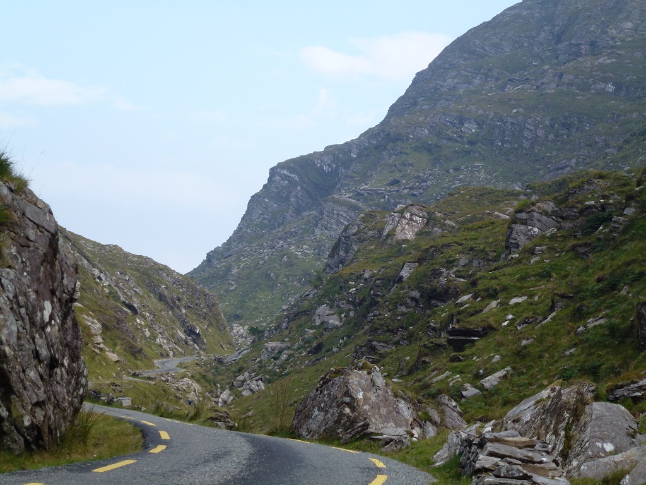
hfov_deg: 18.9
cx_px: 323
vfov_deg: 14.2
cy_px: 242
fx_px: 1941
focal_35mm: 104
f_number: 5
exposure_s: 1/200
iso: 100
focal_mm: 18.7
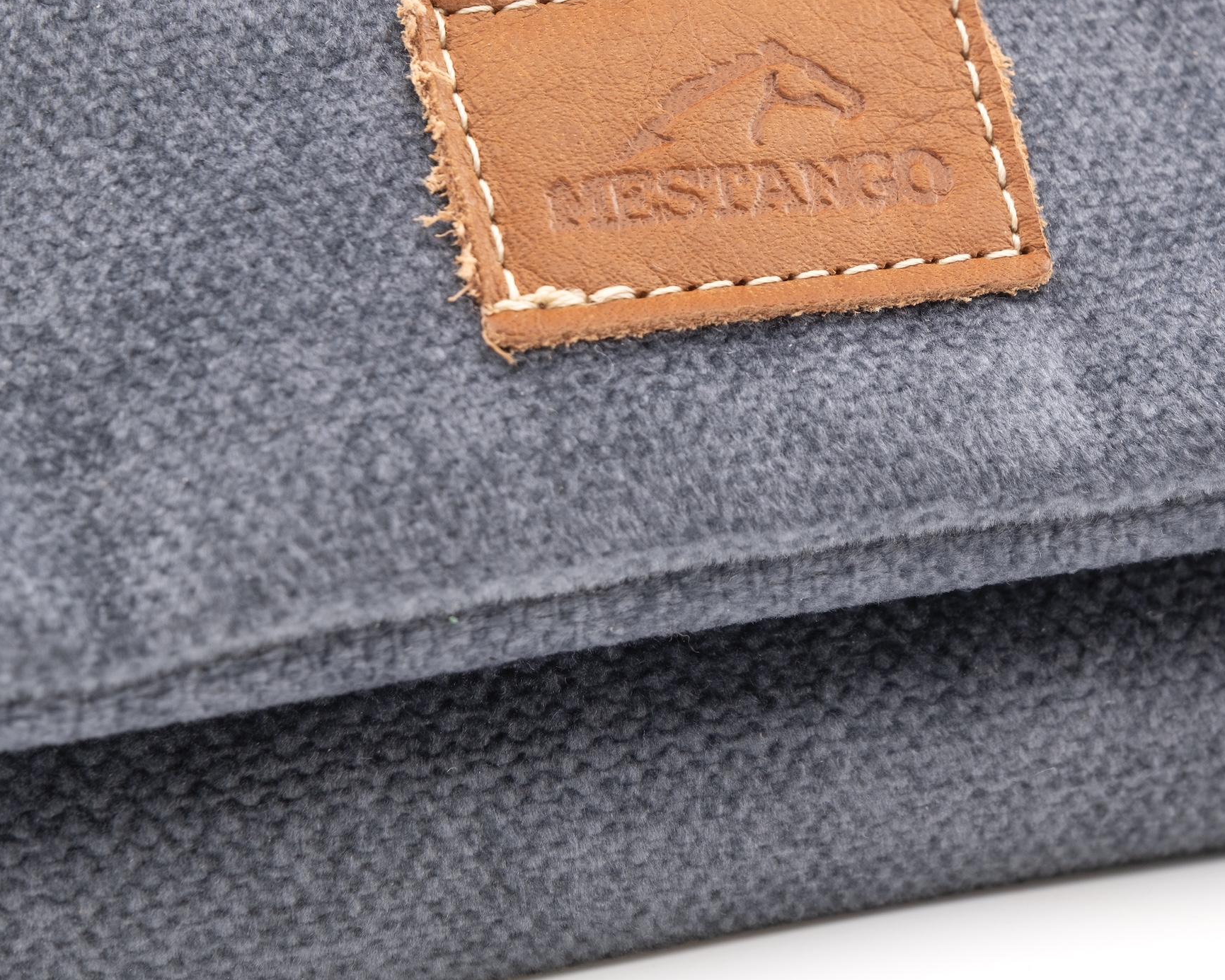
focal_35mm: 122
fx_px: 4423
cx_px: 833
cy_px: 320
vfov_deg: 12.6
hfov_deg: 15.7
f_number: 7.1
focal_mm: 50
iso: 125
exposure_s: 1/2.5
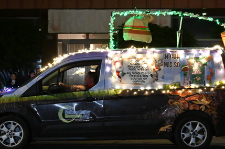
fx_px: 612
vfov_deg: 13.9
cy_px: 78
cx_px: 97
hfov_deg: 20.8
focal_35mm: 98
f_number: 4.5
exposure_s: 1/80
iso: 12800
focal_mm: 50
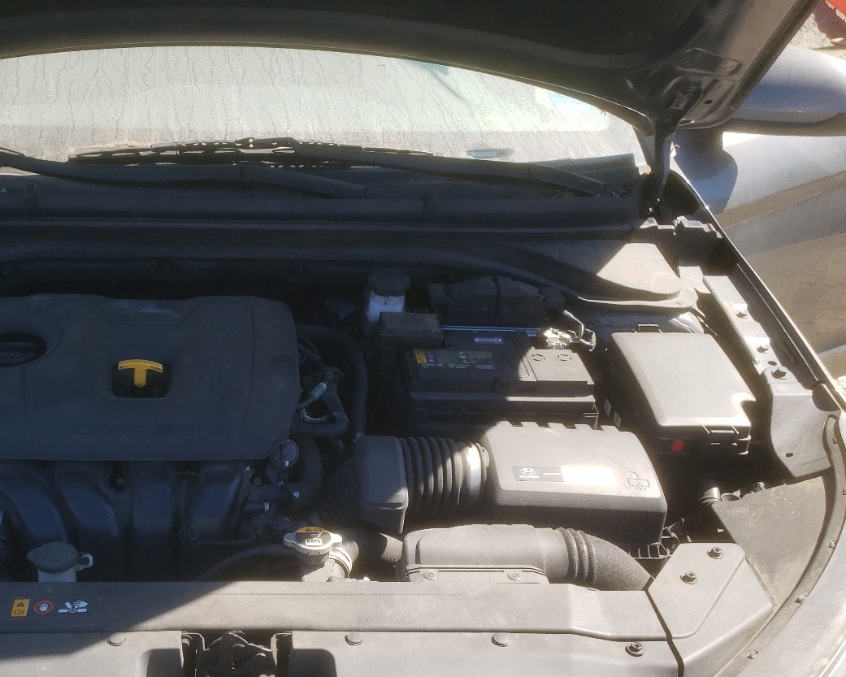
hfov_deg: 45.8
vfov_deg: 38.0
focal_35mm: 39
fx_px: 977
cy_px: 422
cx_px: 256
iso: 50
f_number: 1.5
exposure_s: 1/909
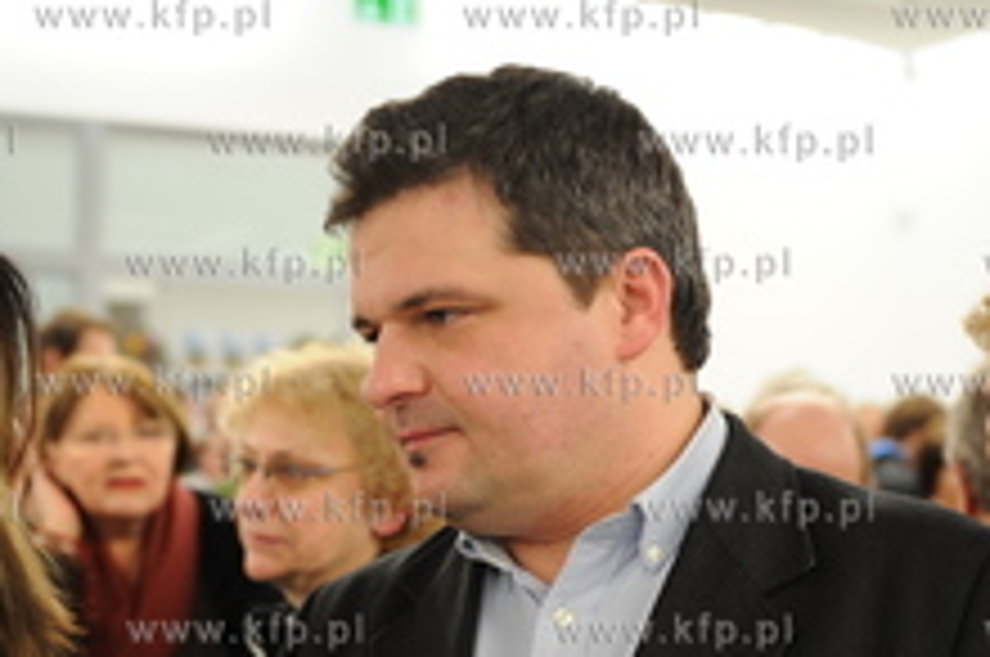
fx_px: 1895
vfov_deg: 19.4
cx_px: 486
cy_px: 567
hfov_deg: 29.3
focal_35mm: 69
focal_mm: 38
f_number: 2.8
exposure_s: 1/60
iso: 800
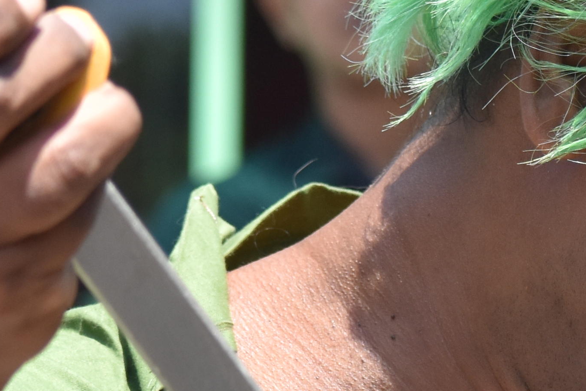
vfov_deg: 3.0
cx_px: 681
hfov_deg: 4.4
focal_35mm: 463
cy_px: 310
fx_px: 7535
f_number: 5.6
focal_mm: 70
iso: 400
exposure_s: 1/1250
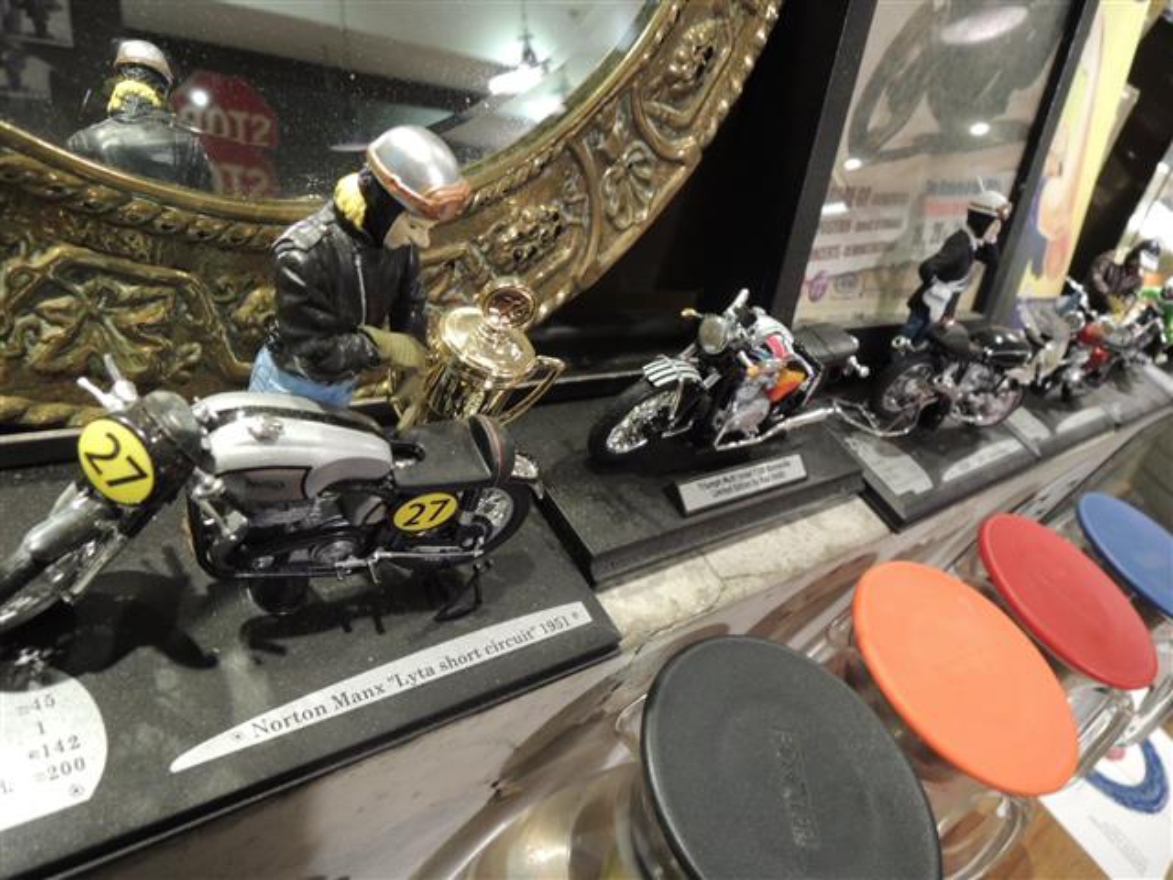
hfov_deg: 71.6
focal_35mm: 24
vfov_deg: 56.8
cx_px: 586
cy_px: 440
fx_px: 813
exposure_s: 1/10
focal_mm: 4.3
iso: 400
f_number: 2.8
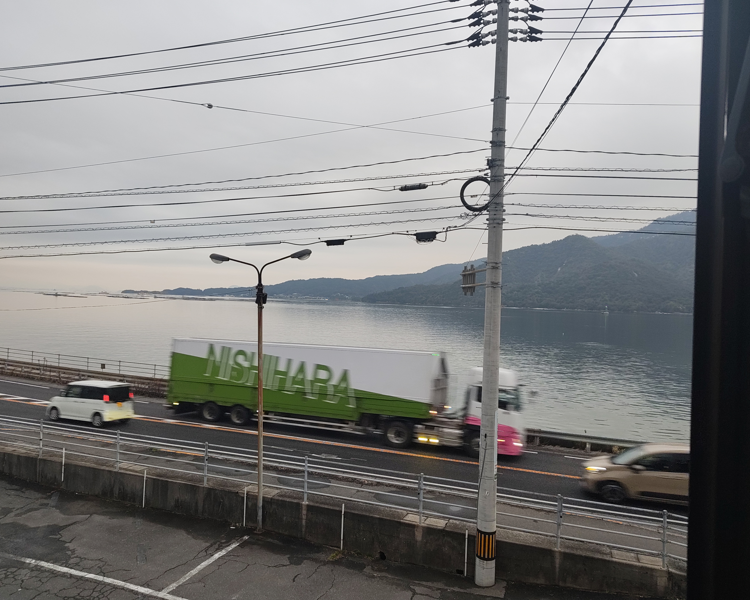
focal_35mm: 25
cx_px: 379
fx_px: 555
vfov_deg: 56.8
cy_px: 299
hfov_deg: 68.1
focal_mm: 5.56
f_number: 1.88
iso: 156
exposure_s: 1/50
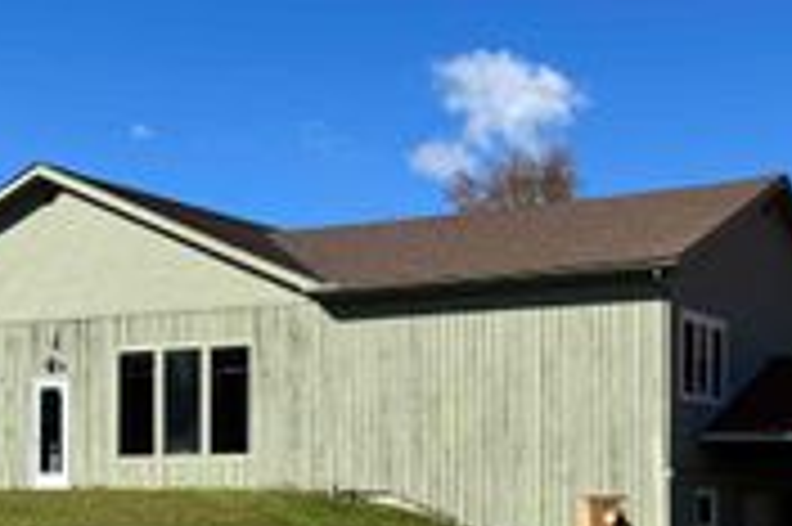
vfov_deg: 18.8
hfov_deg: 28.5
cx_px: 441
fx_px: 1561
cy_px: 465
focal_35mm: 71
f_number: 1.78
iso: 80
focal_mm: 6.76
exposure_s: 1/4310
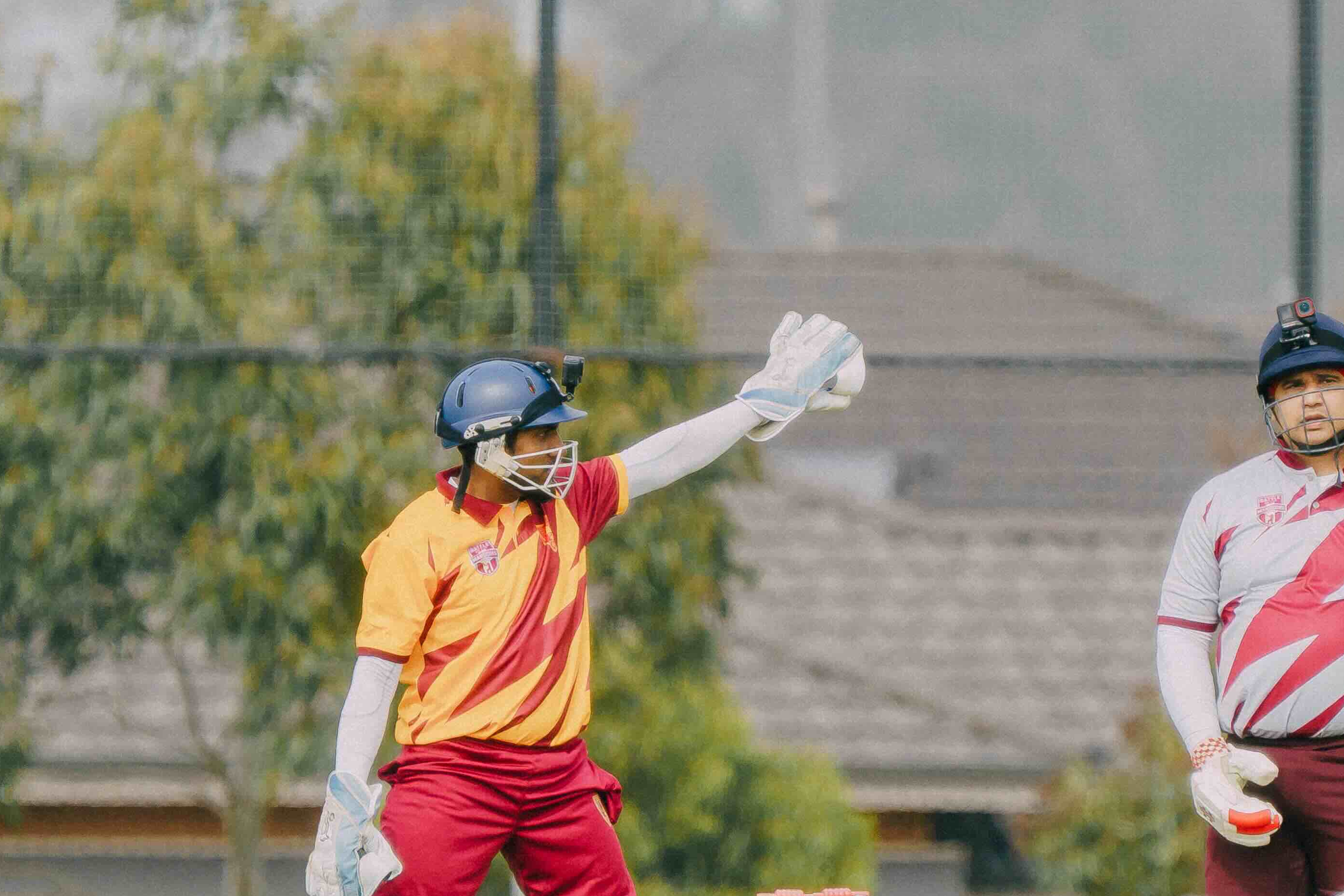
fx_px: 48079
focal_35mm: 1288
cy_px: 576
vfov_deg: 1.1
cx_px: 840
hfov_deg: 1.6
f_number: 6.3
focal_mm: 600
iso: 400
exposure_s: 1/1000
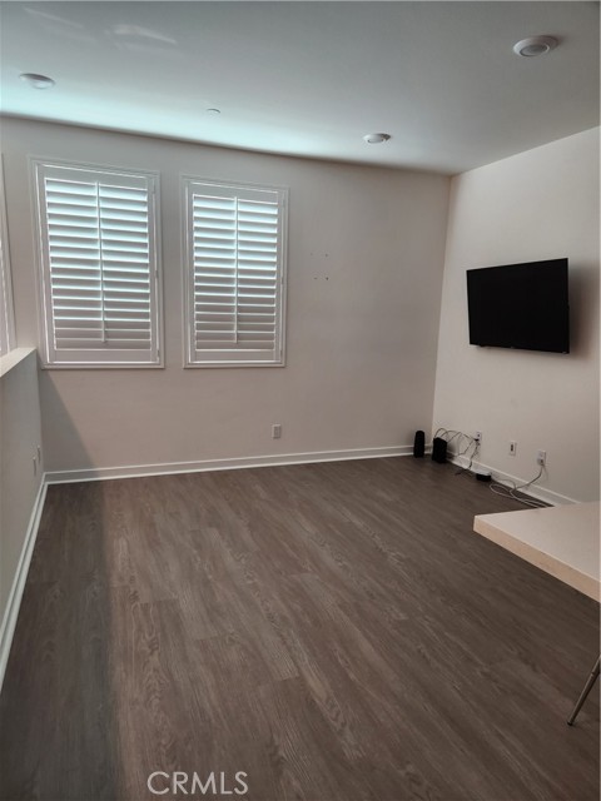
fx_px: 532
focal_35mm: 23
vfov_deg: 73.9
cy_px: 400
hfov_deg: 58.9
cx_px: 300
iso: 100
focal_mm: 5.4
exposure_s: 1/120
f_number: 1.8
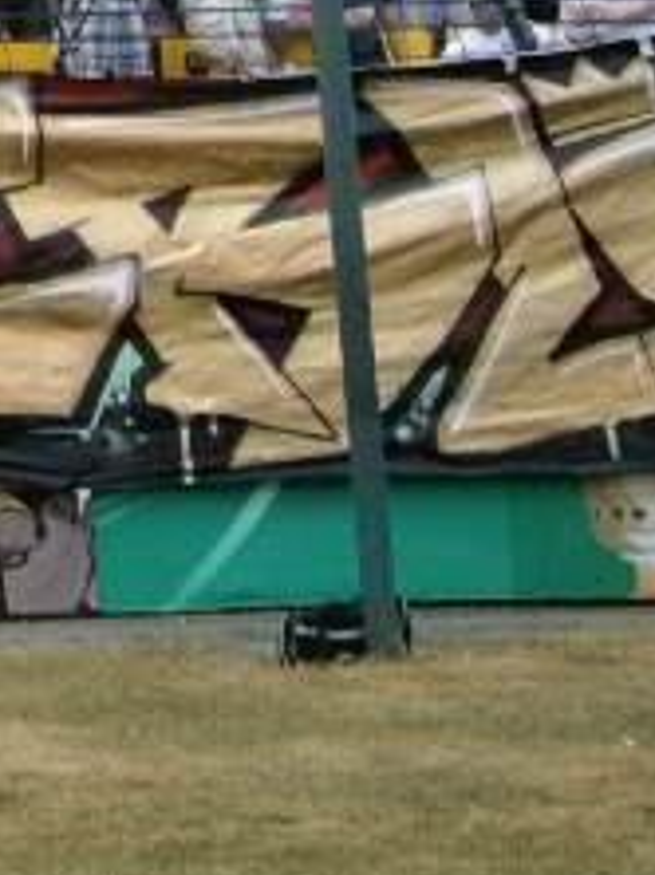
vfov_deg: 12.9
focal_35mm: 146
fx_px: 3691
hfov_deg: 8.9
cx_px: -1069
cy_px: -384
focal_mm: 6.4
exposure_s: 1/60
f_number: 8.7
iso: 80
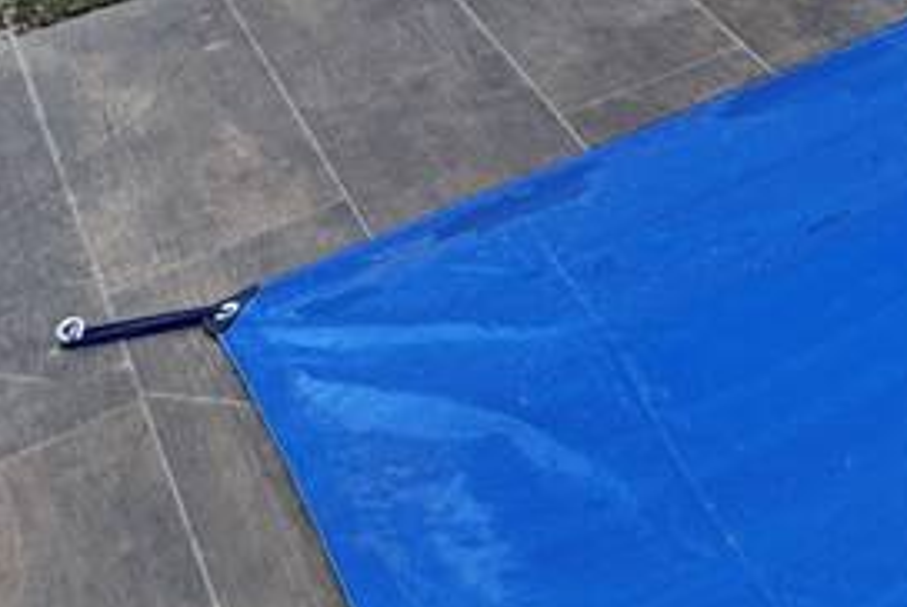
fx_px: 1942
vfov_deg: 12.2
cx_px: 1597
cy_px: -1031
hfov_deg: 19.9
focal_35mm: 77
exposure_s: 1/473
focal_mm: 2.22
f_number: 2.2
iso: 40
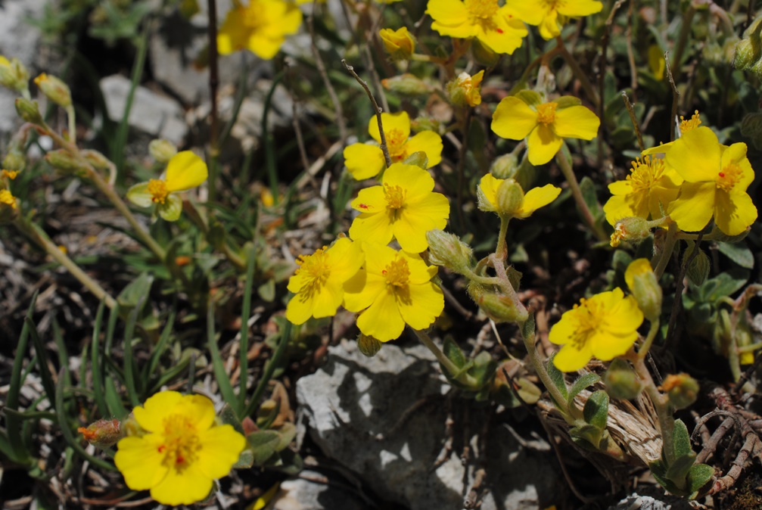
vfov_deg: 22.7
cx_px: 381
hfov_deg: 33.4
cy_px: 255
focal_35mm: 60
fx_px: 1271
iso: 100
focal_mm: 40
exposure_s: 1/200
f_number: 14
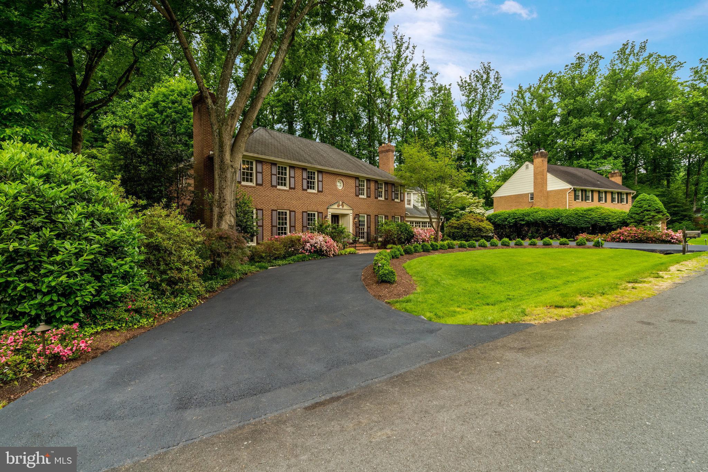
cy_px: 236
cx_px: 354
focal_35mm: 17
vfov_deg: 70.4
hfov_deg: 93.3
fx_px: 334
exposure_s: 1/200
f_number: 7.1
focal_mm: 17
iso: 1250
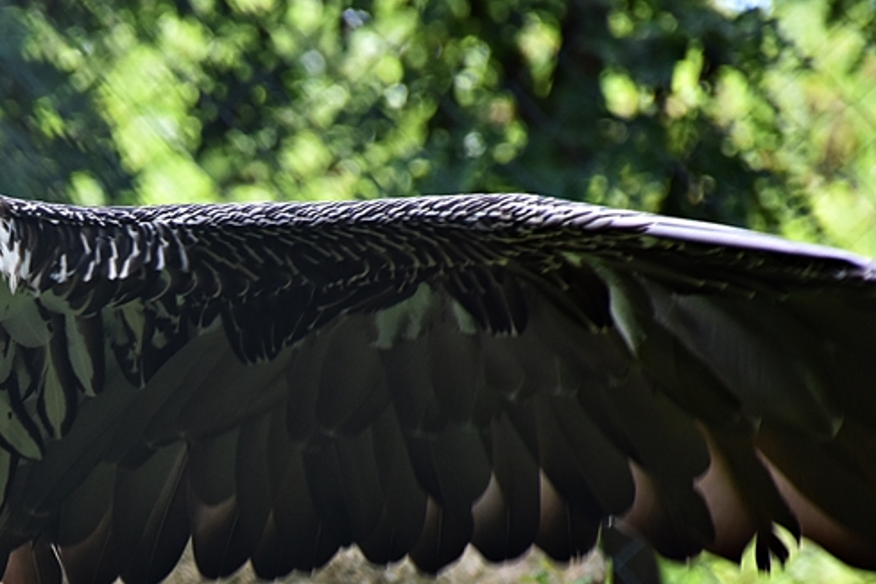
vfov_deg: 3.1
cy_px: 522
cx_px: -21
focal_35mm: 440
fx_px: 10706
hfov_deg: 4.7
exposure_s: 1/250
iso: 640
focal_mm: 140
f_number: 5.6
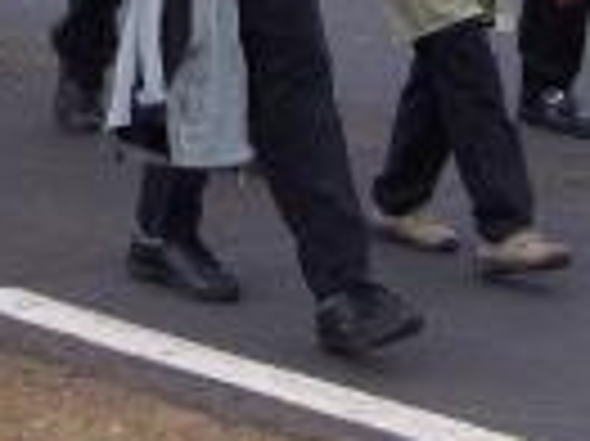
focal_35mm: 171
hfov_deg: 11.5
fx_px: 2912
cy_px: -360
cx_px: 23
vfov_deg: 8.3
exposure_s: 1/500
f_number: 4.3
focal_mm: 5.8
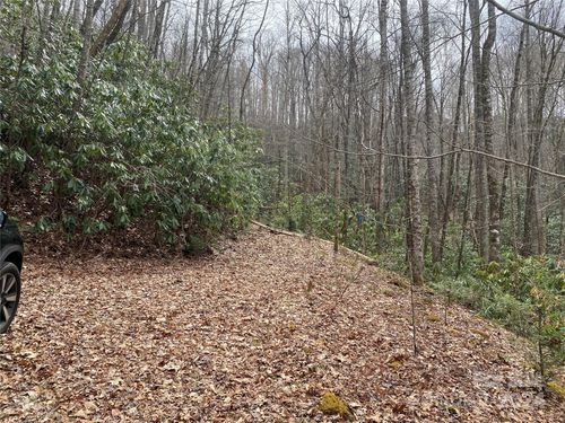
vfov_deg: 53.1
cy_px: 212
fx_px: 424
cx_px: 282
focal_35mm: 26
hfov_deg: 67.3
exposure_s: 1/905
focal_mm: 4.25
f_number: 1.8
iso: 32
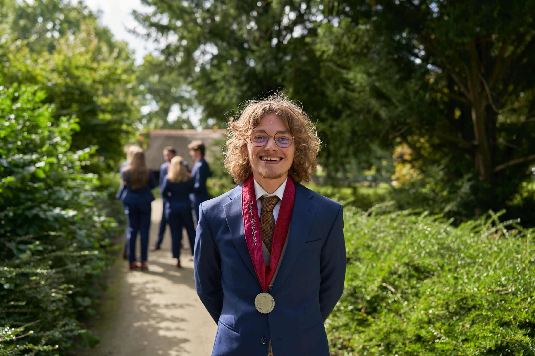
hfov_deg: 54.4
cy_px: 178
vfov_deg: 37.9
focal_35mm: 35
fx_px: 520
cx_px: 268
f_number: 2.2
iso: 100
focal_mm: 35
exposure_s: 1/800
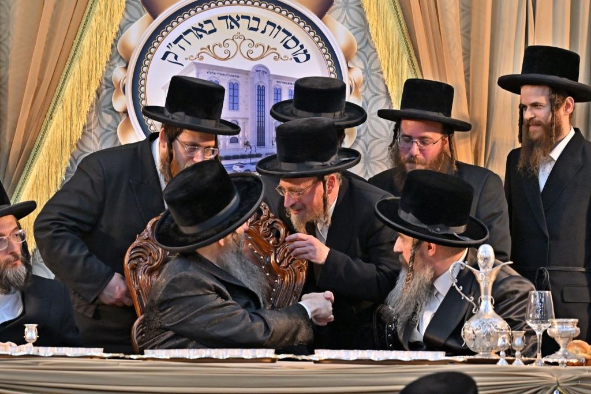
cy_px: 197
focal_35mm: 180
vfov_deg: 7.6
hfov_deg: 11.4
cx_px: 296
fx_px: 2955
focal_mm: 120
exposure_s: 1/250
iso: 1000
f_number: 4
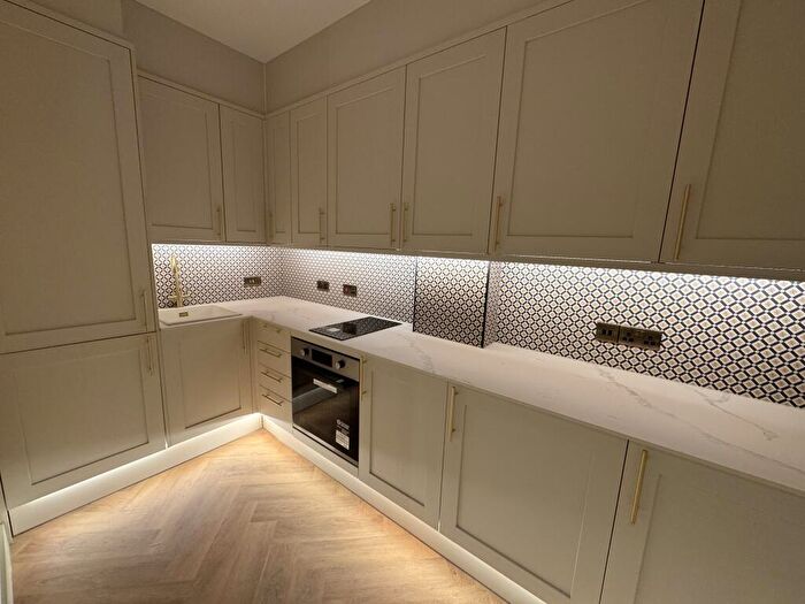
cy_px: 302
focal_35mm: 14
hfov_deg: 102.1
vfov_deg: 85.7
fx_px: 326
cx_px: 402
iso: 250
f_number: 2.2
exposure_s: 1/99
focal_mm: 2.22
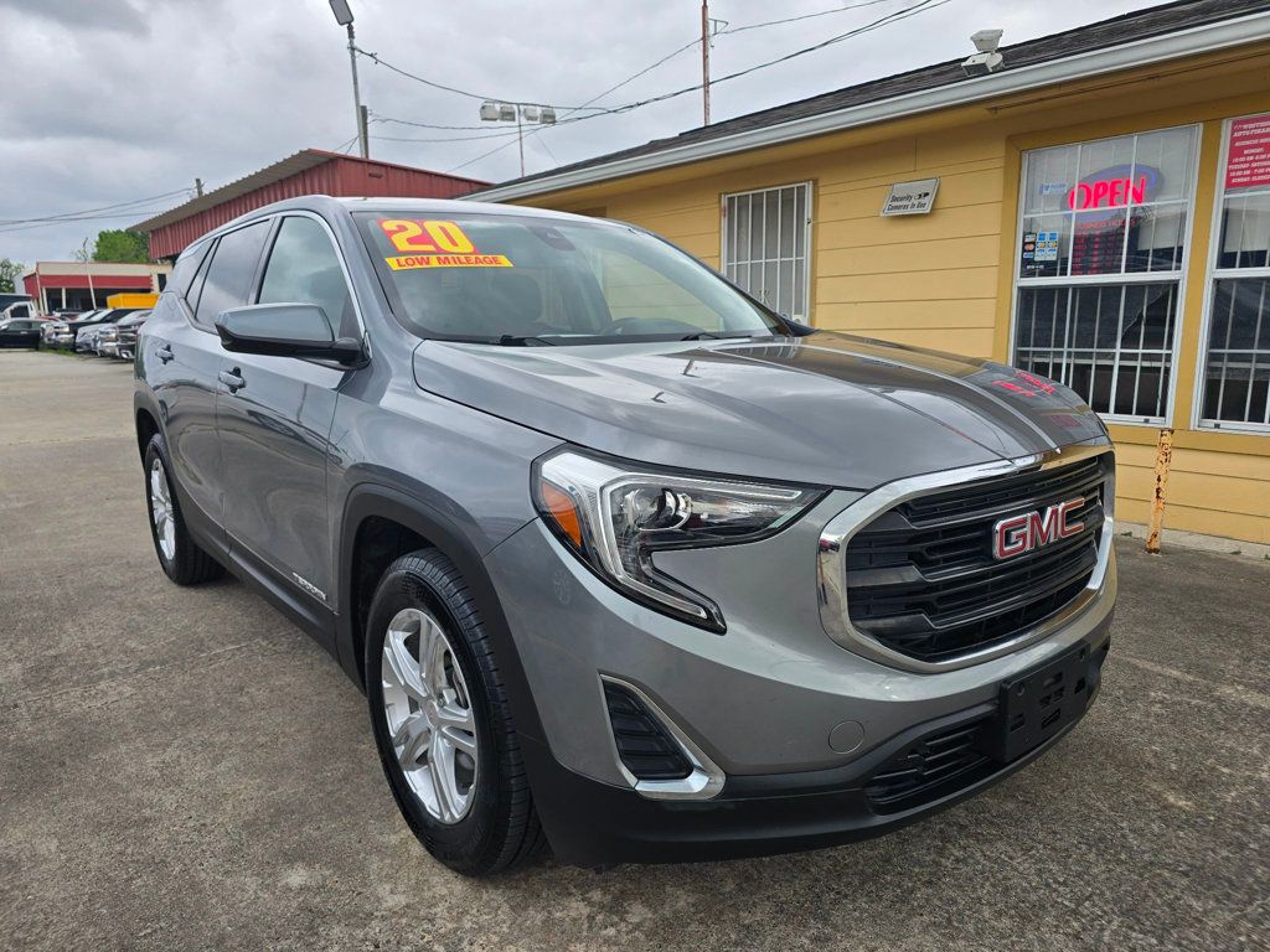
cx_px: 635
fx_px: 844
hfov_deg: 73.9
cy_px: 476
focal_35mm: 23
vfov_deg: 58.9
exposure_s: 1/180
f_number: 1.7
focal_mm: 6.3
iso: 12
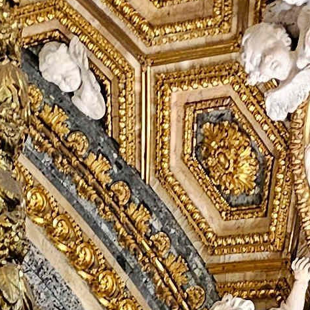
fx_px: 1743
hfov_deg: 9.9
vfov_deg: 7.7
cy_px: 1155
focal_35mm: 172
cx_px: -141
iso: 640
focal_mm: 6.3
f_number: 1.7
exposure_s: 1/25
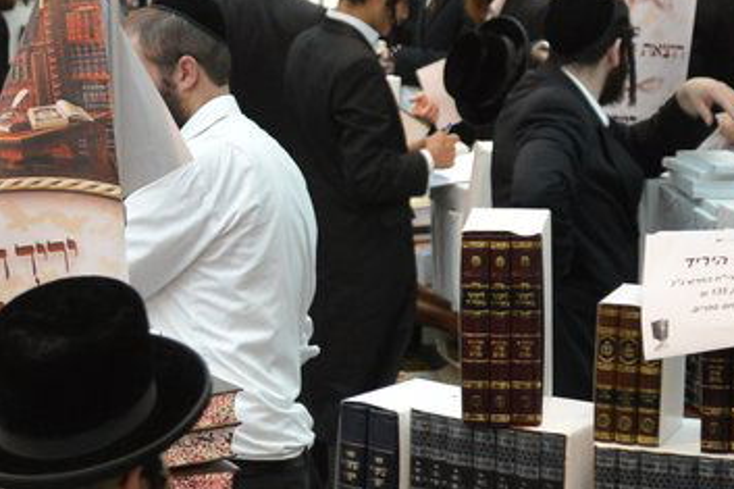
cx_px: 148
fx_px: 3464
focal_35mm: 170
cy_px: 289
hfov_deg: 12.0
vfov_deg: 8.1
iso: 1600
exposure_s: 1/100
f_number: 4.2
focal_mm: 50
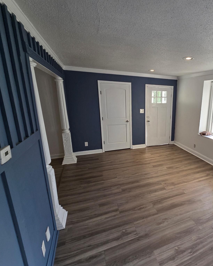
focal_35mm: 17
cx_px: 159
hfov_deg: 71.9
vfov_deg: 89.6
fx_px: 134
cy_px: 133
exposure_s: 1/120
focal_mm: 2.2
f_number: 2.2
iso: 80
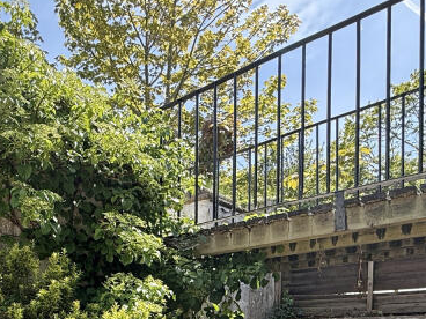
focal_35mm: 39
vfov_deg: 32.2
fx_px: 480
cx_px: 160
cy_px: 355
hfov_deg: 47.4
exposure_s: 1/346
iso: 64
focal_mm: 2.22
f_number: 2.2
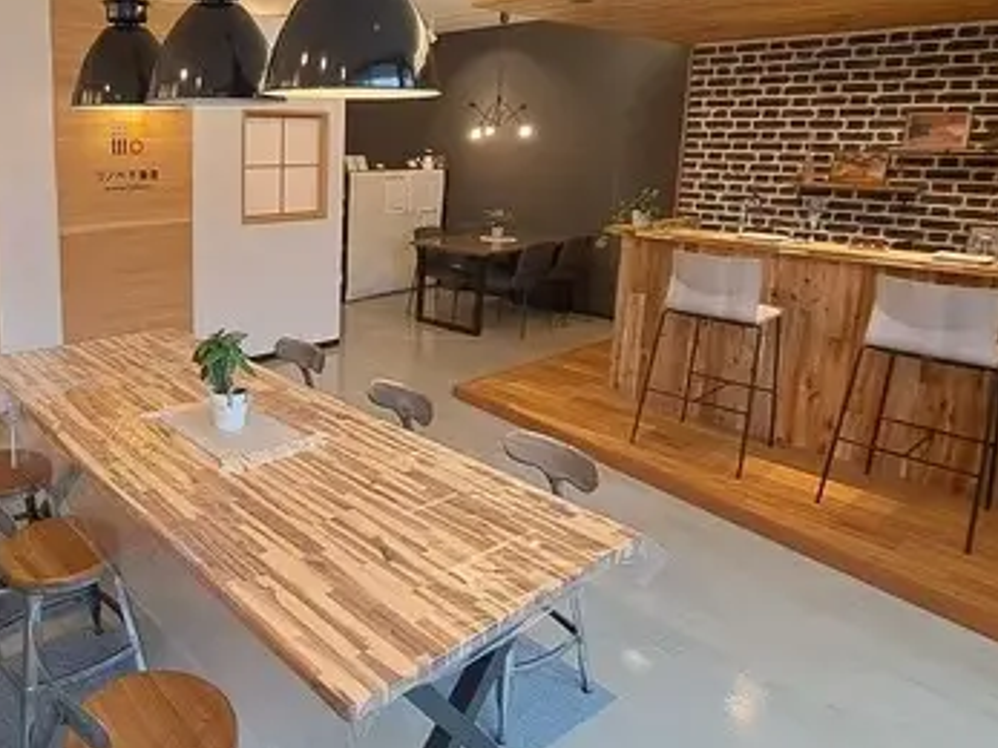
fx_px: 692
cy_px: 288
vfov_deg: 56.2
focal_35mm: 24
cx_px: 265
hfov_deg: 67.6
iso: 50
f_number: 2.2
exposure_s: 1/50
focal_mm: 1.74
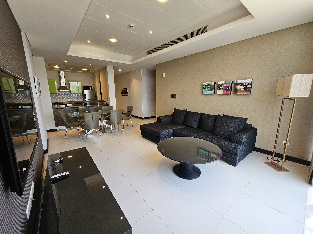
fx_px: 118
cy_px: 117
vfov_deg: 89.9
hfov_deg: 106.2
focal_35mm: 13
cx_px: 156
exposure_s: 1/50
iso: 80
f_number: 2.2
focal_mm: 2.2
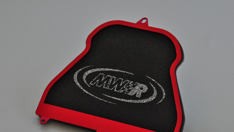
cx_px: 118
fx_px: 984
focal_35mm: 159
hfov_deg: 13.6
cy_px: 82
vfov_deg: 7.7
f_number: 10
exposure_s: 1/125
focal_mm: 95
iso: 1250
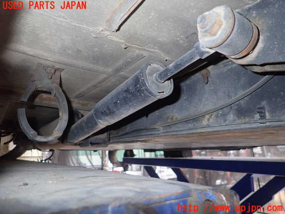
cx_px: 142
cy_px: 107
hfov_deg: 69.4
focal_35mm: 25
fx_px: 206
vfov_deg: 54.9
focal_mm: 4.5
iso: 320
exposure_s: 1/30
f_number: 5.6
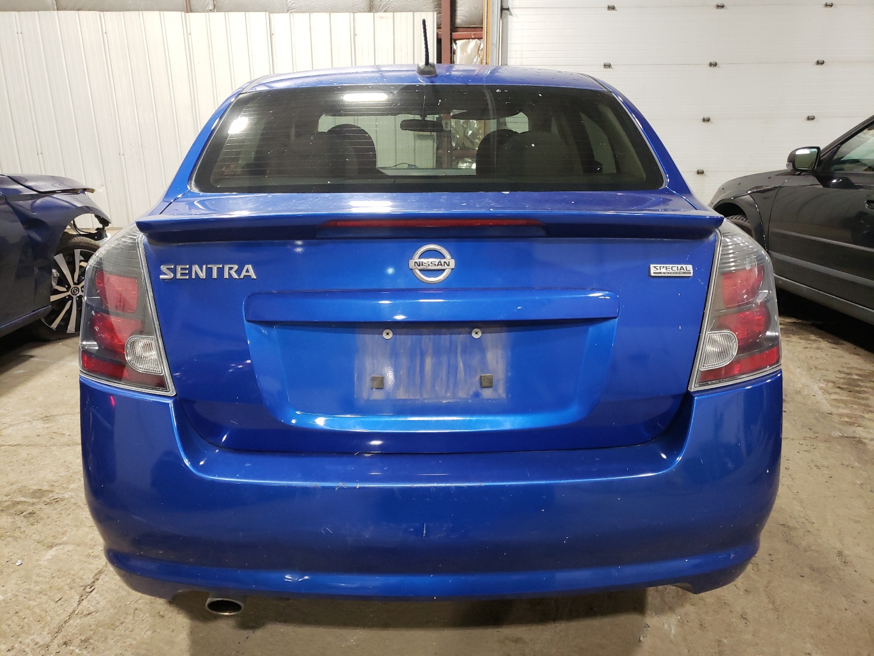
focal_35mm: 26
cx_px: 437
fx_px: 656
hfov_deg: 67.3
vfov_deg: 53.1
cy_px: 328
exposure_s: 1/40
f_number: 1.5
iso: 279
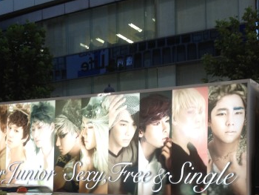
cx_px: 147
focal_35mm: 60
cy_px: 162
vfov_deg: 24.0
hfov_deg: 32.1
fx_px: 449
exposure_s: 1/20
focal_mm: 4.28
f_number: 2.4
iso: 80
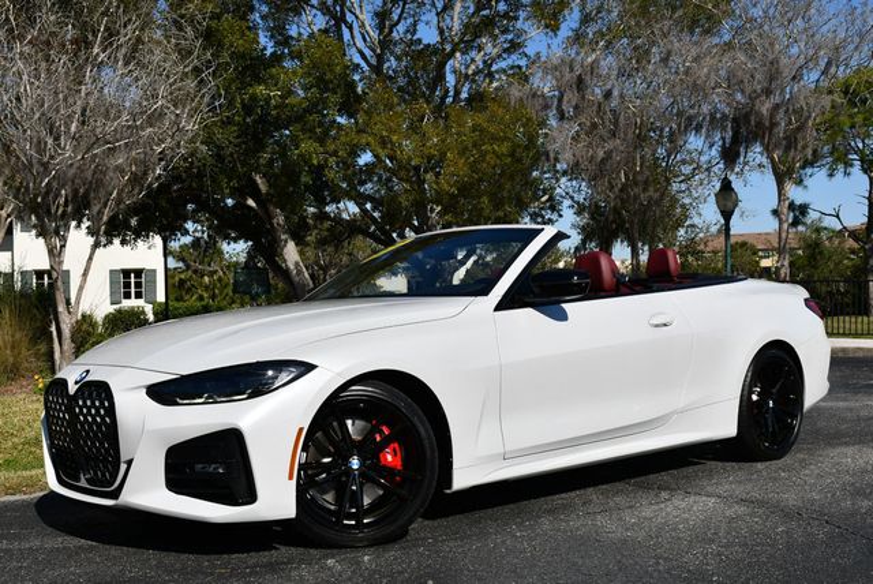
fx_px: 1068
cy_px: 292
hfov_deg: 44.5
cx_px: 436
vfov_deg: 30.6
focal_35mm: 44
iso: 100
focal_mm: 22
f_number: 10
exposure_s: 1/400
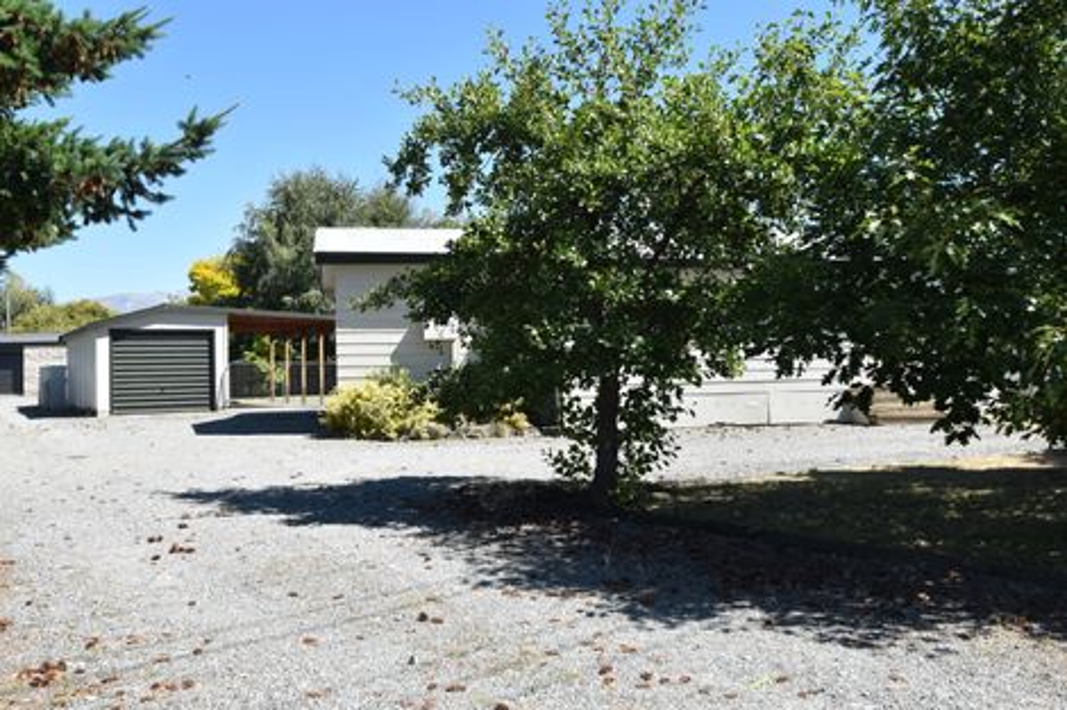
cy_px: 355
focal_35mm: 32
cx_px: 534
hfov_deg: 59.5
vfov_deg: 41.7
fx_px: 933
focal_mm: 21
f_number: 9
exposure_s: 1/320
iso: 200
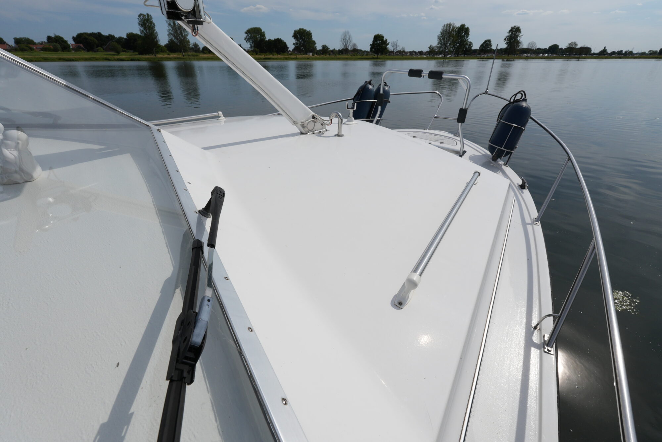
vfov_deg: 74.6
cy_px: 221
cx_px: 331
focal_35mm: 16
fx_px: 290
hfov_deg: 97.6
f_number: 8
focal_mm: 10.5
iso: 160
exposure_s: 1/1250
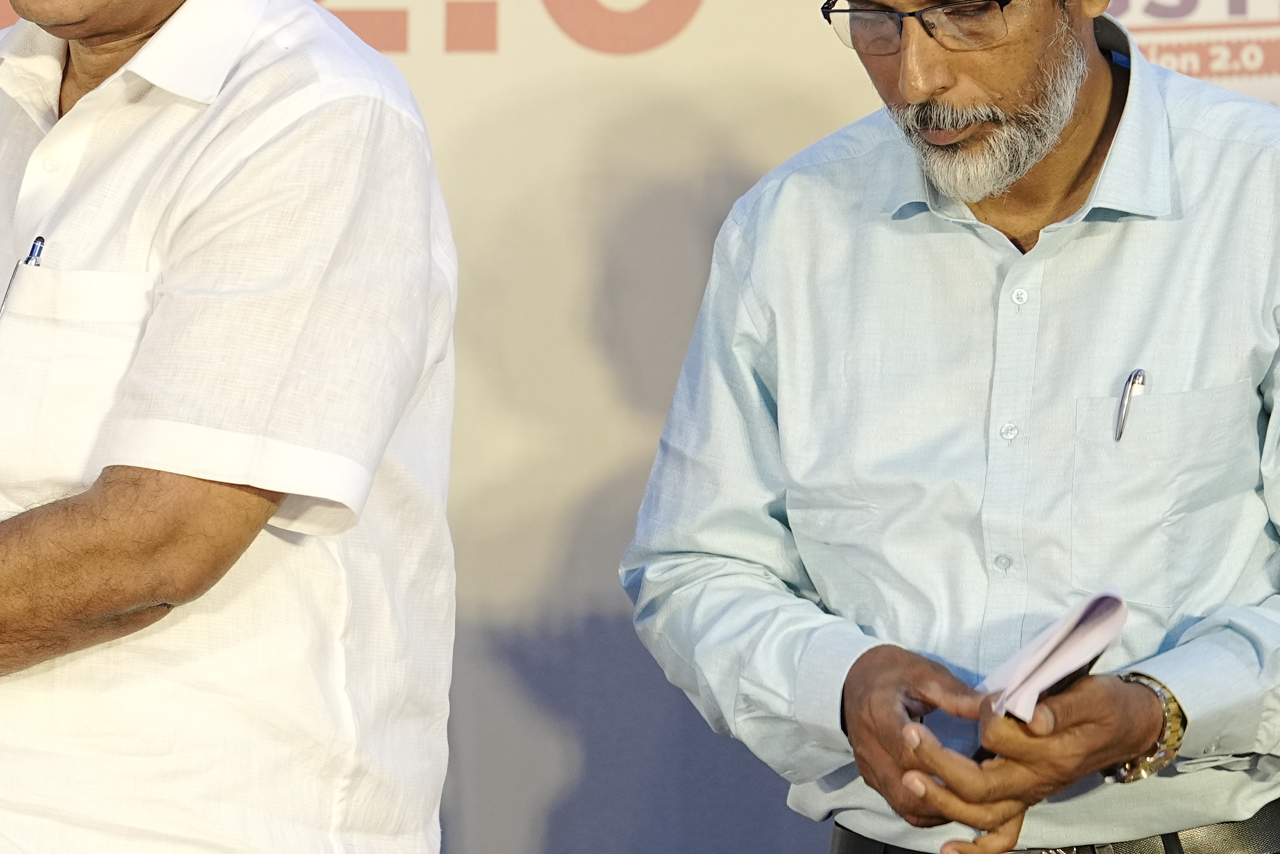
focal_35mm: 266
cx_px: -339
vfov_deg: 5.2
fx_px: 9458
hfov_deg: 7.7
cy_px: 423
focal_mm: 85
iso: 800
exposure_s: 1/200
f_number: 3.5
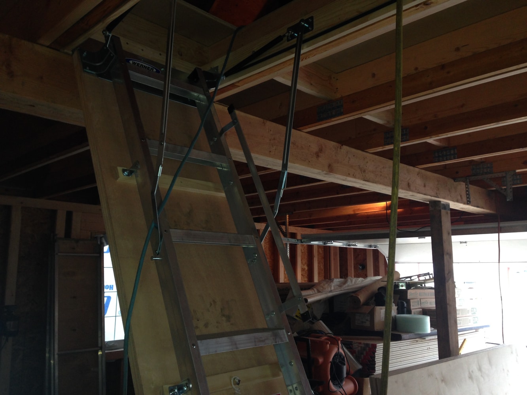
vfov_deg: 43.0
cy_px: 198
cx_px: 264
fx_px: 502
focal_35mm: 33
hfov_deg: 55.3
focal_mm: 4.12
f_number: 2.4
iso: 100
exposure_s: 1/20
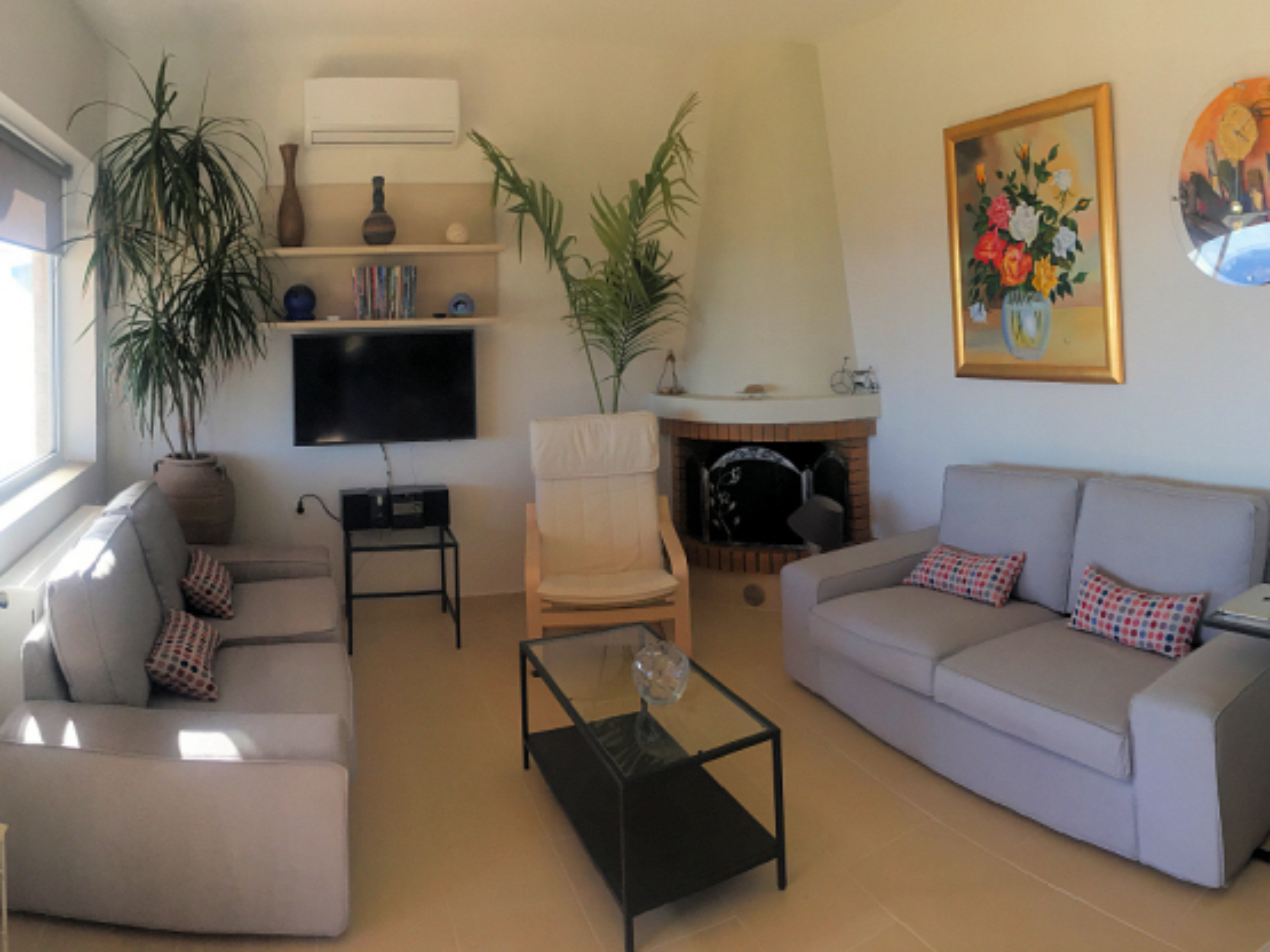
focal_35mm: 29
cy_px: 476
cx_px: 635
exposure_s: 1/628
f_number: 2.2
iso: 125
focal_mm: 4.15
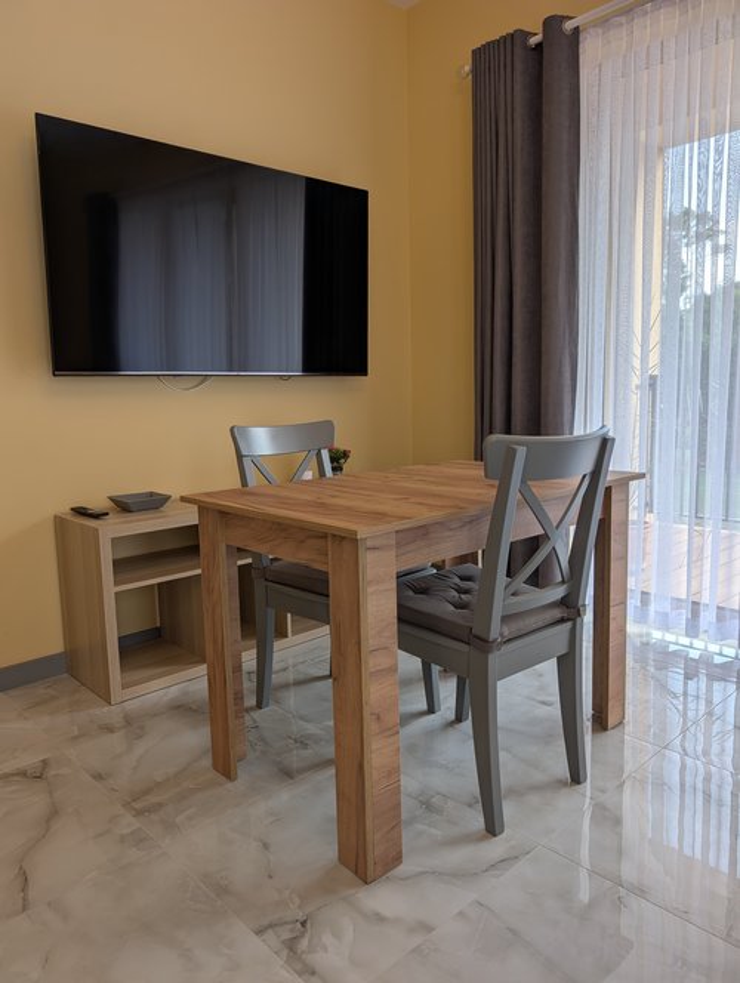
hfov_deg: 56.9
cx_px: 370
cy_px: 492
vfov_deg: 71.5
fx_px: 682
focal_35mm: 24
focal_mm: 6.9
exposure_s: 1/97.4
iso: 22
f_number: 1.68
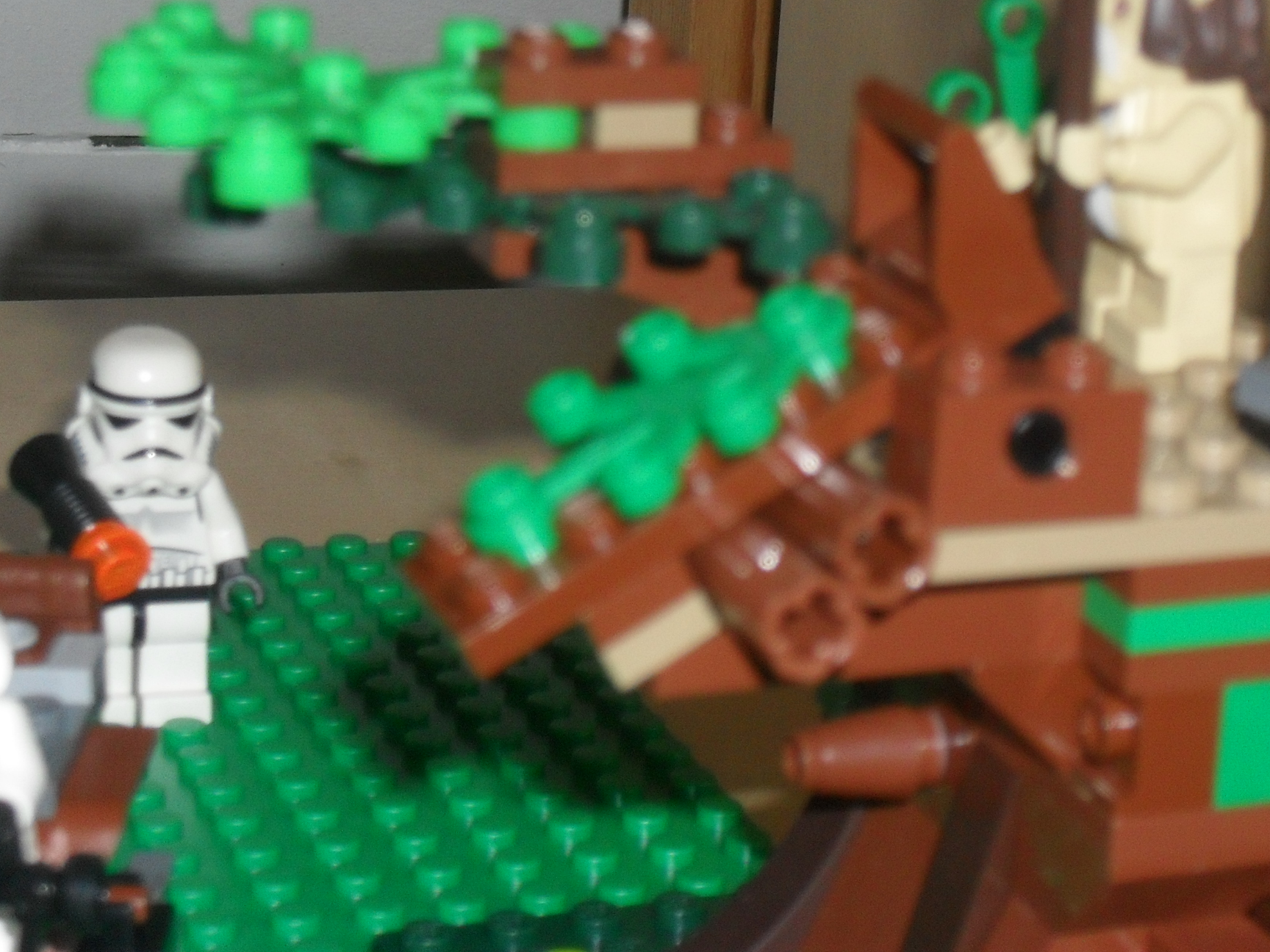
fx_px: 3632
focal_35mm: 99
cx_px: 905
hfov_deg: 19.7
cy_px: 239
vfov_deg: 14.9
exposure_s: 1/60
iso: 200
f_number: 4.6
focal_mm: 11.7
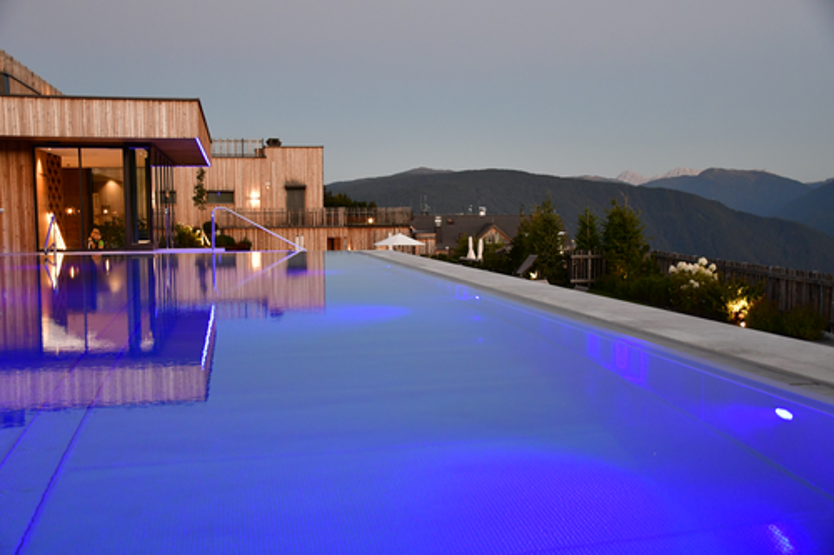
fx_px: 903
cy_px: 278
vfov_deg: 34.2
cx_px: 417
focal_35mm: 39
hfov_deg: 49.6
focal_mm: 26
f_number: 3.8
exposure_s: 1/40
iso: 2000
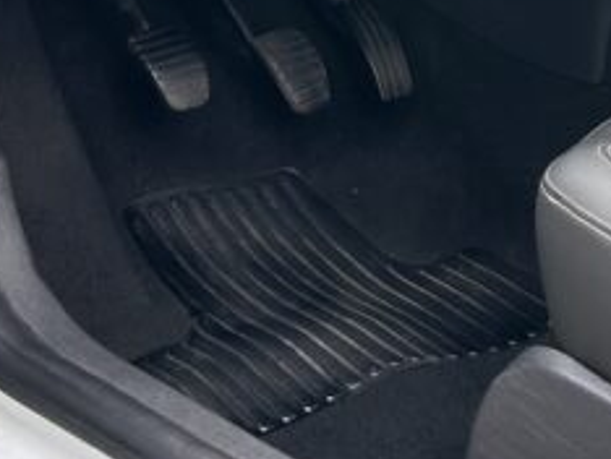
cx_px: 671
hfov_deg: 11.9
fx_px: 2898
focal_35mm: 164
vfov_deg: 8.8
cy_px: -303
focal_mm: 6.86
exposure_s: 1/173
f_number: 1.78
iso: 64
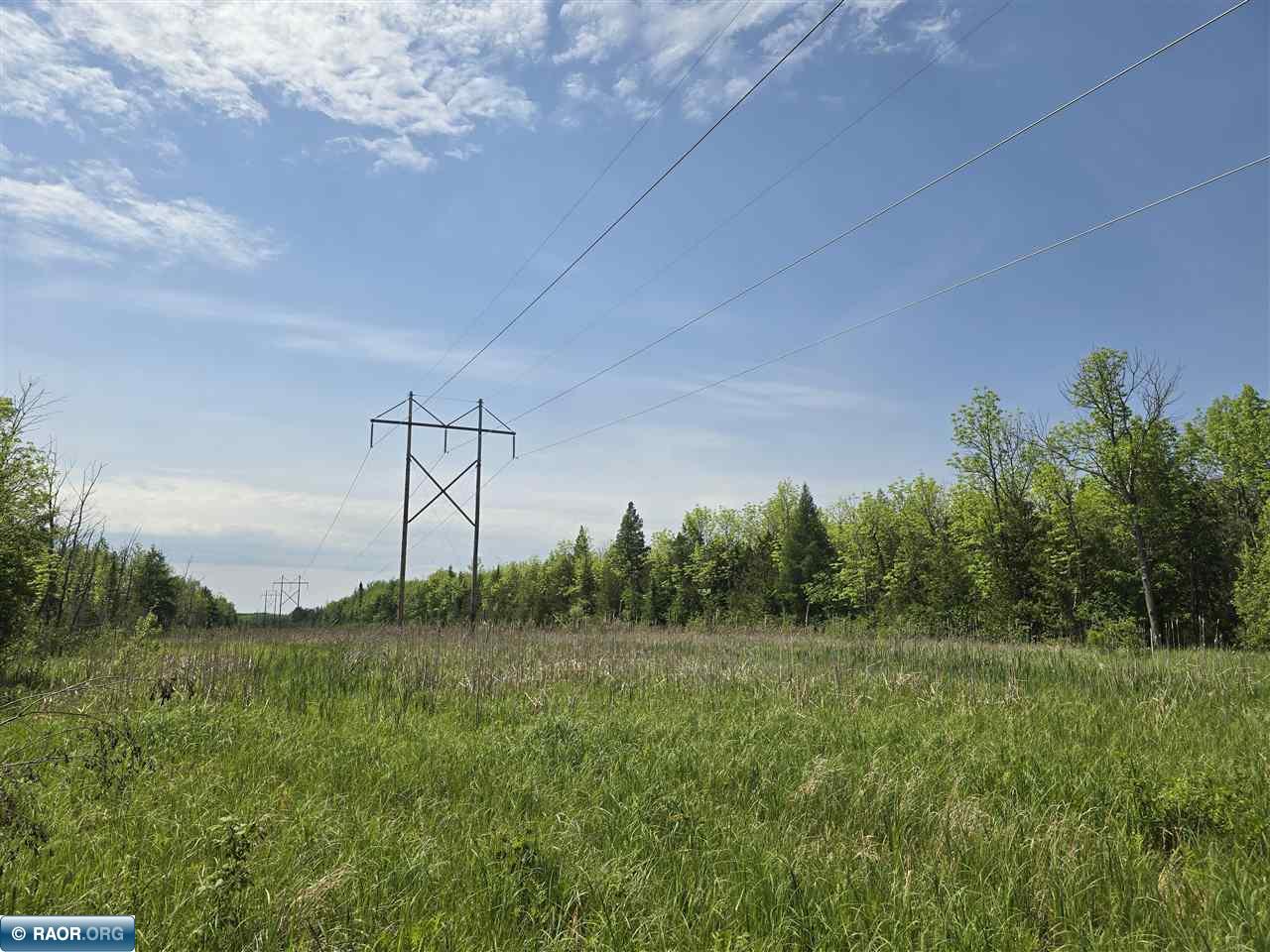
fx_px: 844
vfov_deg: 58.9
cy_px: 476
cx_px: 635
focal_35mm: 23
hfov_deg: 73.9
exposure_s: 1/1521
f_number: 1.7
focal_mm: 6.3
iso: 12
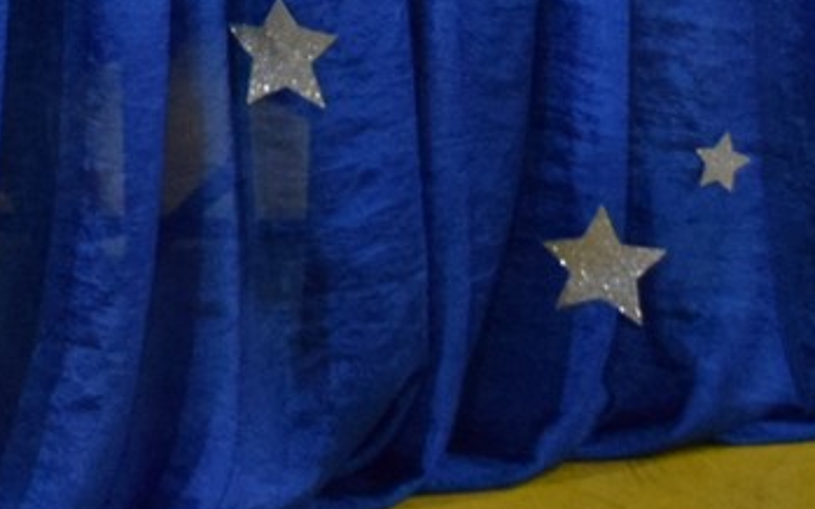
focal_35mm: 213
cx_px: -797
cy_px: -820
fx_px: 4722
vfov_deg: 5.9
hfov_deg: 9.3
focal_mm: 27
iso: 2500
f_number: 3.8
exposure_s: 1/60
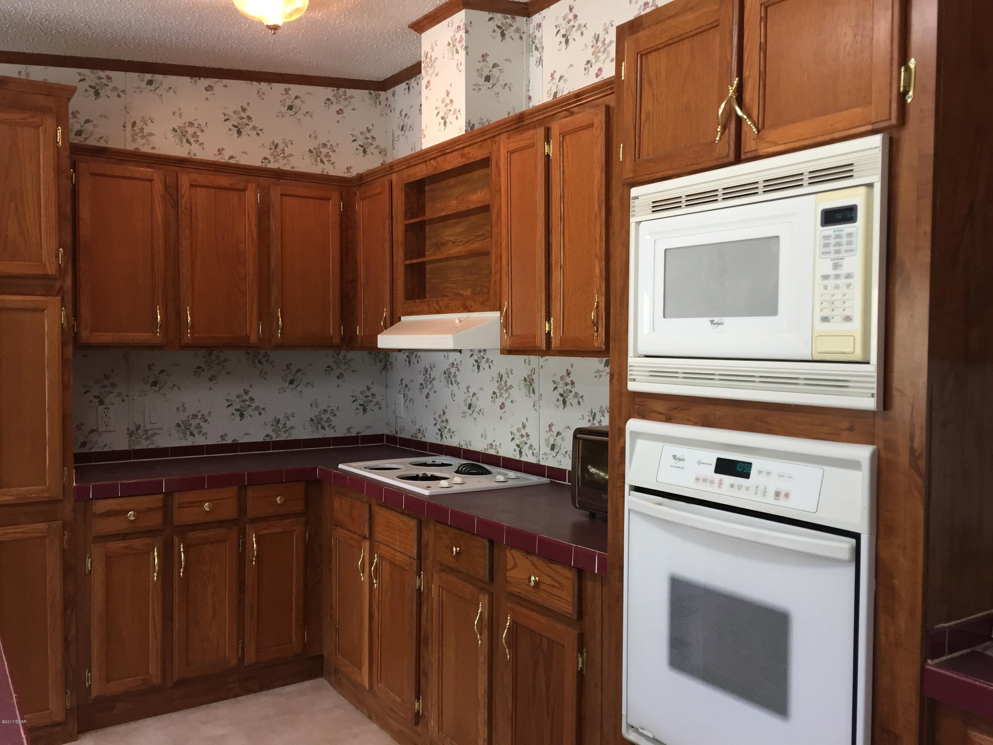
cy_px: 372
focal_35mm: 29
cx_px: 496
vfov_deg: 48.2
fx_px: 832
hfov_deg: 61.7
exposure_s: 1/30
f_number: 2.2
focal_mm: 4.15
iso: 64
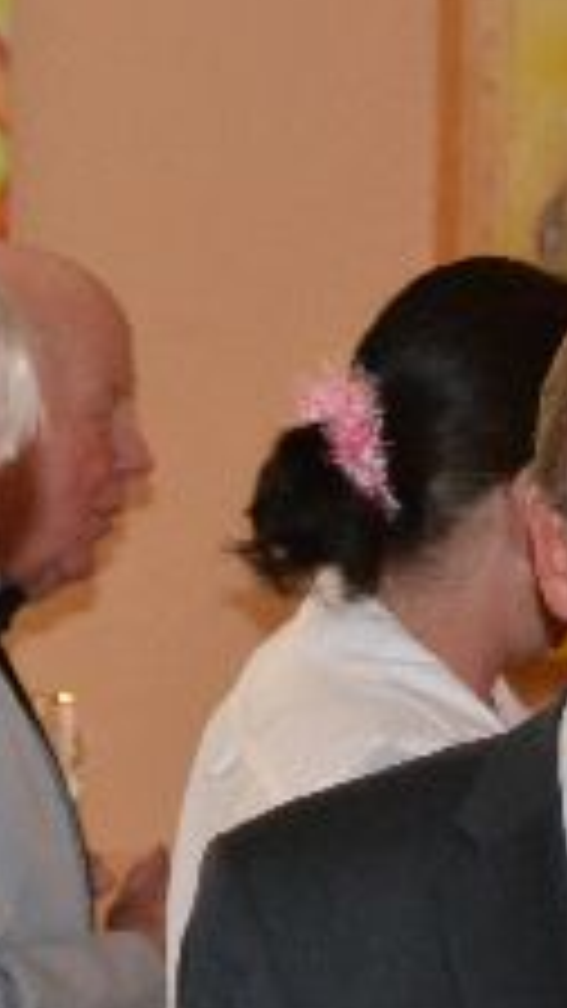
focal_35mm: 303
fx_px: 8099
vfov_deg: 7.1
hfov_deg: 4.0
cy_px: 792
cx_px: 958
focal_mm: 72
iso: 3200
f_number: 5.3
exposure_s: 1/60
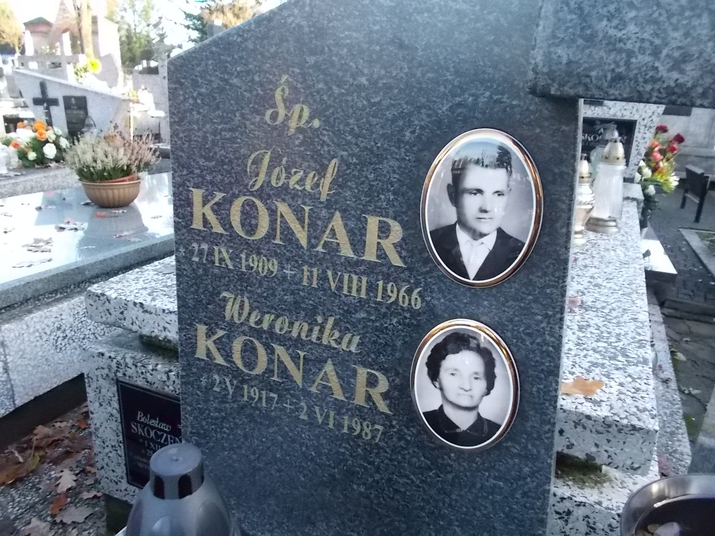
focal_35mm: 26
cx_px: 358
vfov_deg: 53.1
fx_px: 537
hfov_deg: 67.3
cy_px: 268
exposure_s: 1/160
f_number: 3.2
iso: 400
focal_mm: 4.6
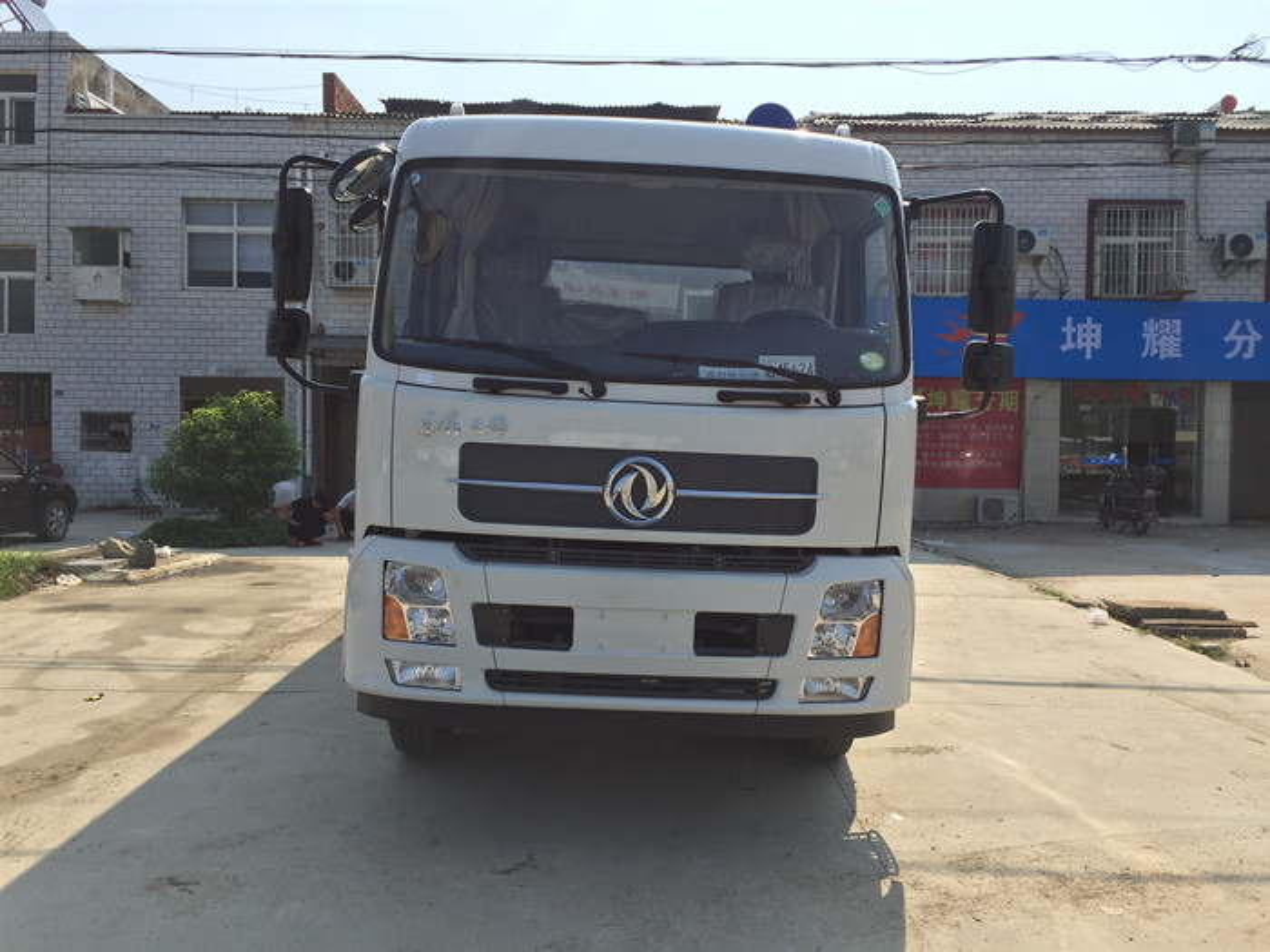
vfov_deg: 48.2
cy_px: 476
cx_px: 635
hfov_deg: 61.7
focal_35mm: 29
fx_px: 1064
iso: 32
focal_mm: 4.15
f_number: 2.2
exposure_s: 1/1883
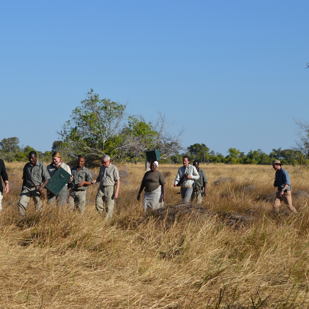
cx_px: 105
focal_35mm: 107
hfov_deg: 16.3
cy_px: 154
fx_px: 1077
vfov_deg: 16.3
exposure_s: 1/250
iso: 100
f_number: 8
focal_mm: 55
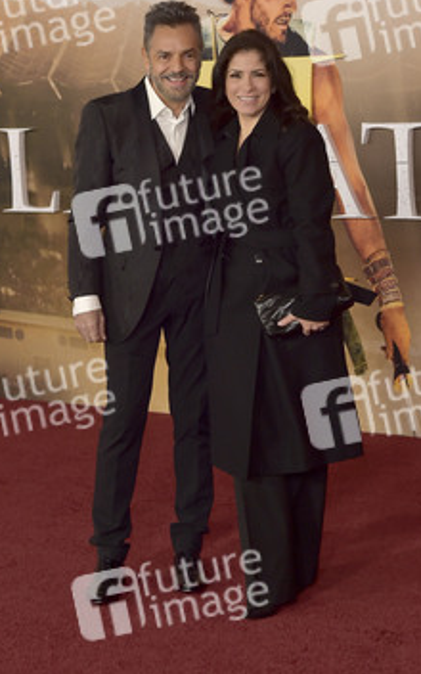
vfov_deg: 25.5
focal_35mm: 81
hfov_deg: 16.1
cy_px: 308
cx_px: 227
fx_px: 1487
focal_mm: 70
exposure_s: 1/250
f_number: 5.6
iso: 1000
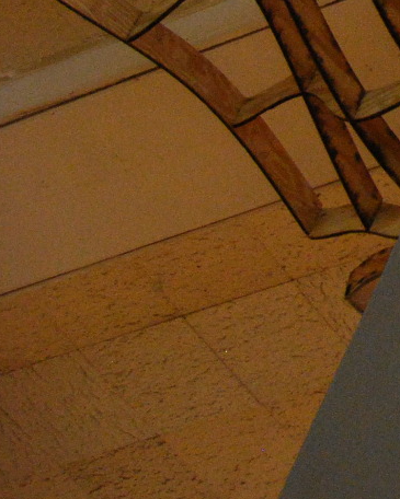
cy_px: -207
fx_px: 1686
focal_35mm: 114
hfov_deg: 10.7
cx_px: 1082
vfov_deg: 15.7
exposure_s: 1/30
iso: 1400
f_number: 3.5
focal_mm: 18
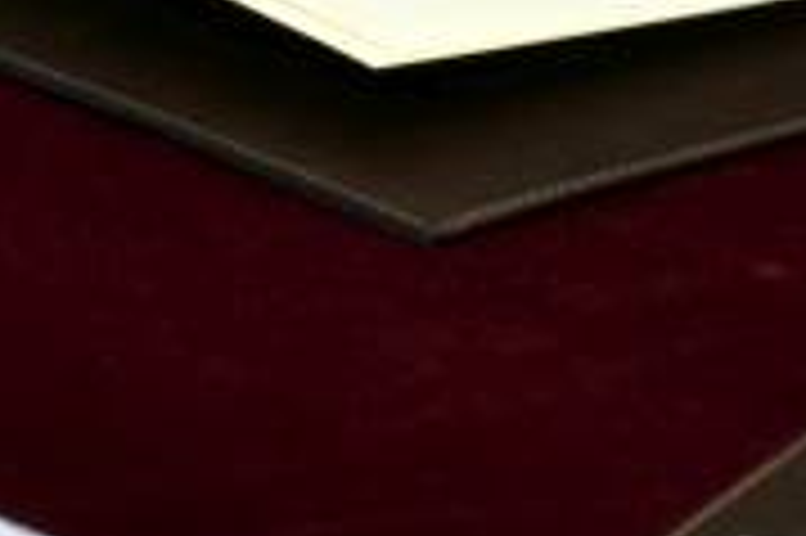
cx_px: 1927
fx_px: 4608
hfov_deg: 9.0
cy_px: -809
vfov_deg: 6.3
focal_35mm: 206
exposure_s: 1/200
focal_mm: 24
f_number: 10
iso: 800
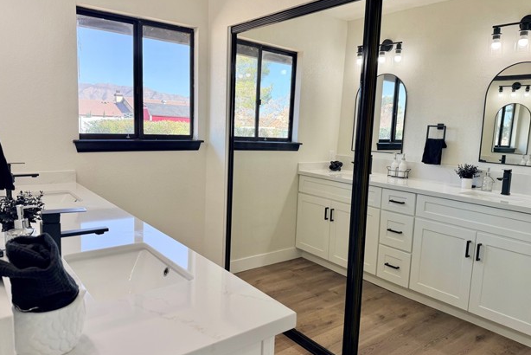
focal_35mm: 26
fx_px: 384
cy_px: 169
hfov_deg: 69.4
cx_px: 270
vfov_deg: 49.6
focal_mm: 6.76
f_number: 1.78
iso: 100
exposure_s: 1/510
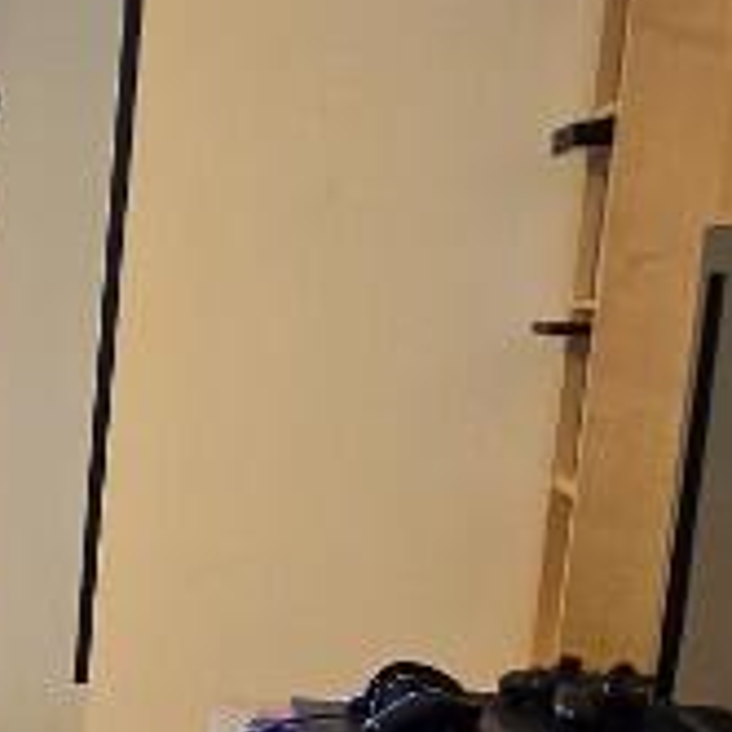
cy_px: 635
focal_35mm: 71
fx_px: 1699
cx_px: -979
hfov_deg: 15.3
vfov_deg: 23.8
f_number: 2.2
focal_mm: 2.2
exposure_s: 1/50
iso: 125
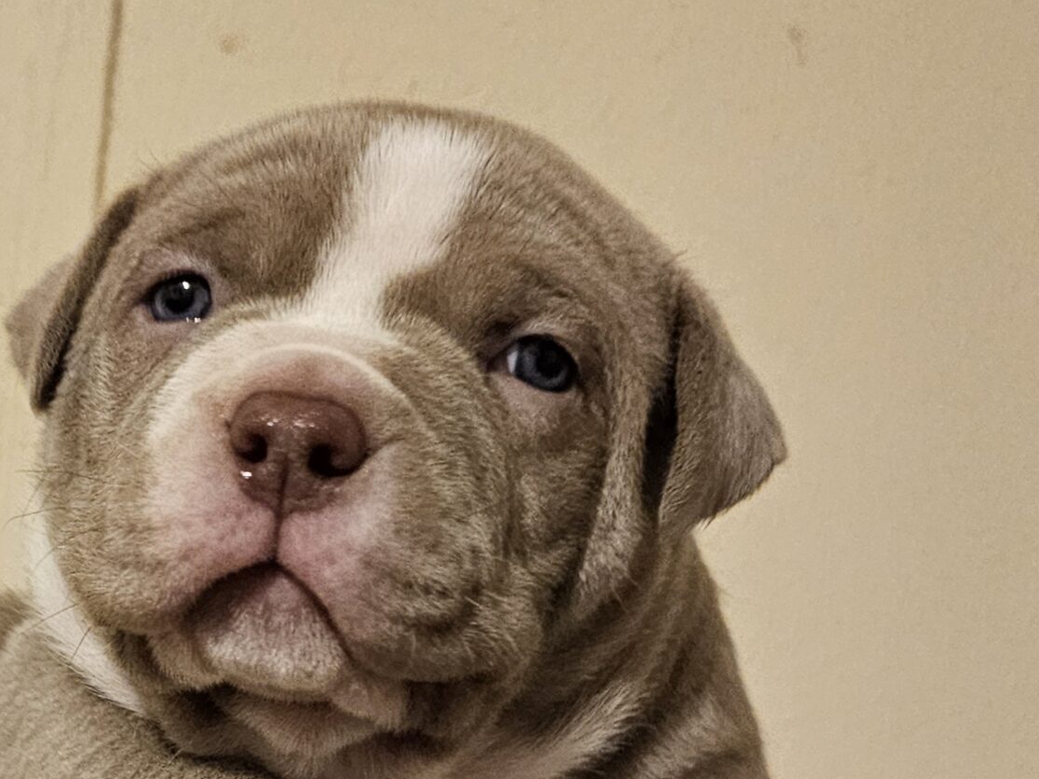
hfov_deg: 36.0
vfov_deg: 24.2
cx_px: 388
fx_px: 1591
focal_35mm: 53
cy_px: 1002
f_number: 1.7
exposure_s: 1/40
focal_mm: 6.3
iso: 500
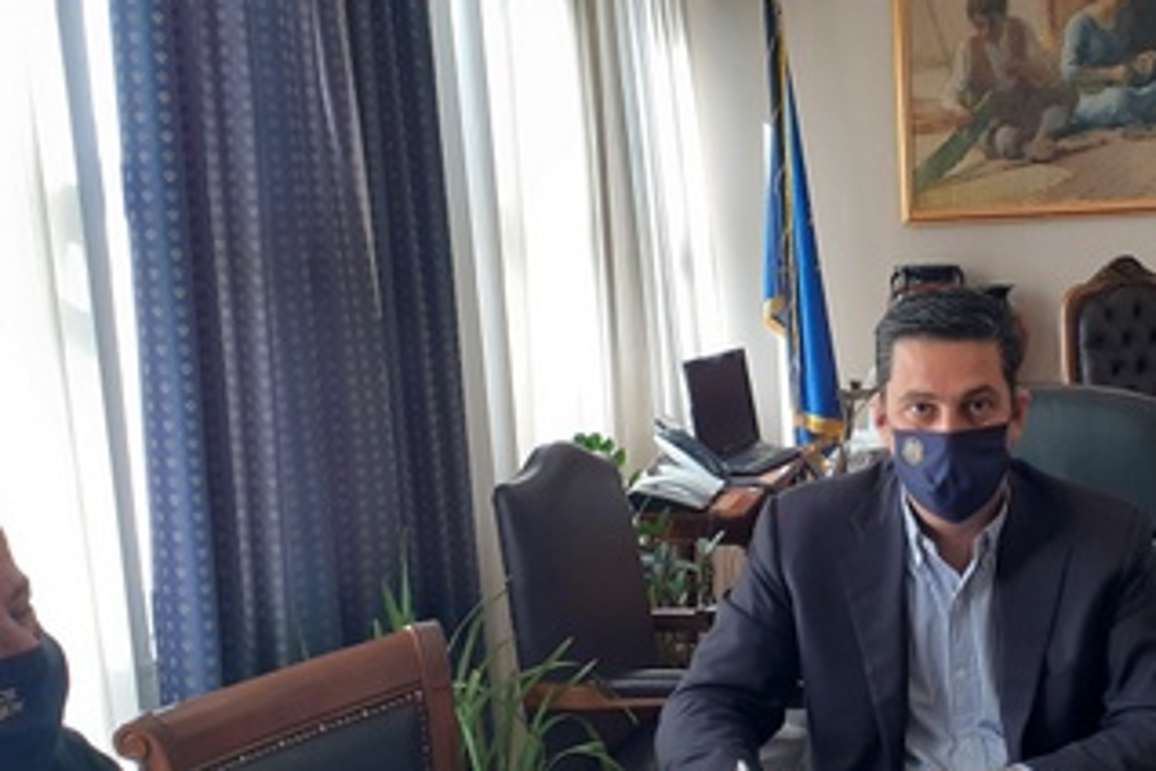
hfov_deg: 36.3
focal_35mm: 53
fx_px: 1702
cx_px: 916
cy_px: 418
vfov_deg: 25.5
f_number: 1.9
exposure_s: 1/100
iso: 50
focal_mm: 3.6
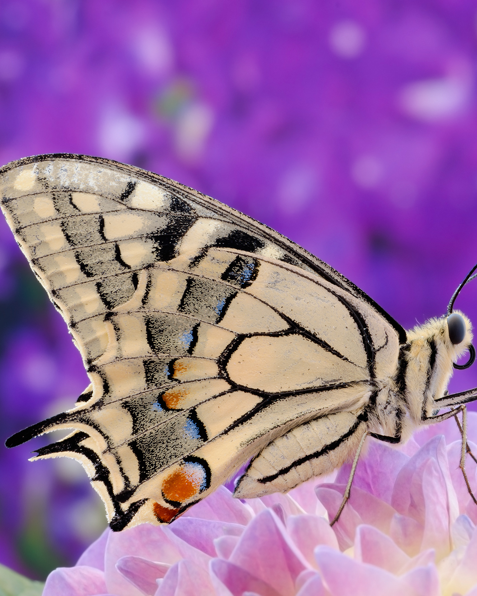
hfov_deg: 4.0
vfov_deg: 5.1
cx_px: 306
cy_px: 298
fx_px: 6758
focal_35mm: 383
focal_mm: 180
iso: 100
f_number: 14
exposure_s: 1.3
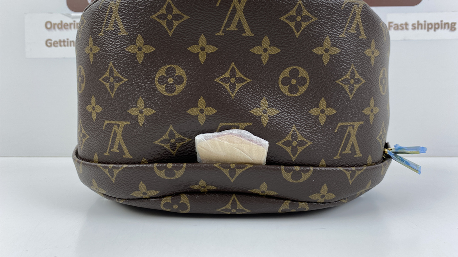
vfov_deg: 40.0
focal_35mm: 29
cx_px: 234
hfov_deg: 66.1
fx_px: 352
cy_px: 103
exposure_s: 1/100
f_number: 1.8
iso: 40
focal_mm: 4.25
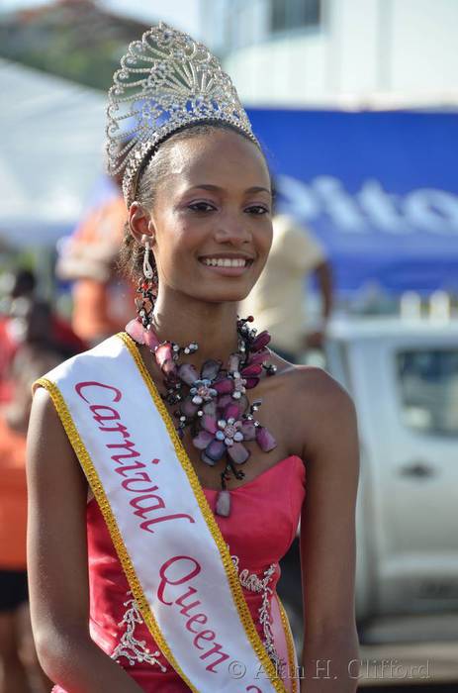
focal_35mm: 255
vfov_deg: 8.1
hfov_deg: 5.4
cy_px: 346
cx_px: 229
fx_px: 4893
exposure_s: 1/320
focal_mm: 170
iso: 125
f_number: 5.6
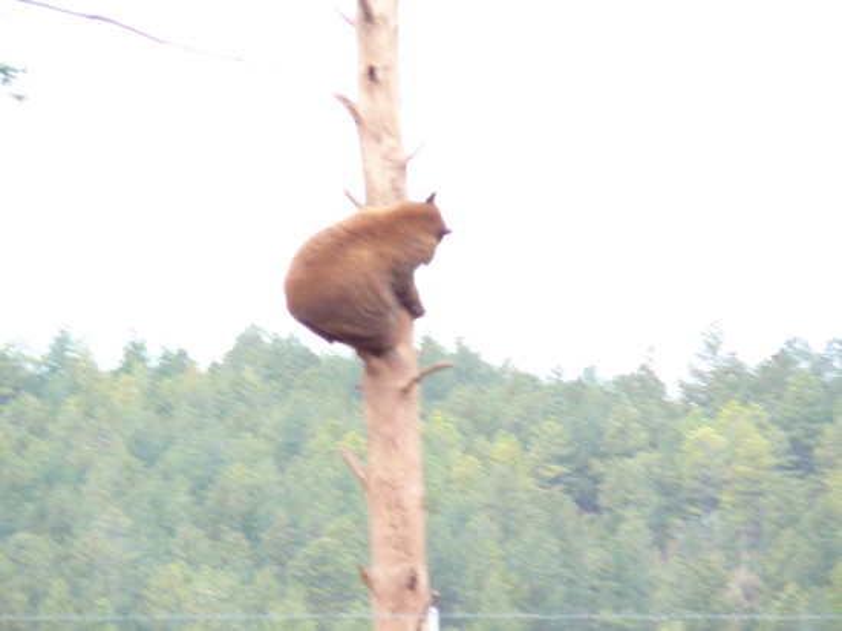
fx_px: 8510
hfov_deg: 5.7
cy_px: 316
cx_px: 421
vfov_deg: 4.2
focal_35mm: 350
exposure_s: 1/30
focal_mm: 52
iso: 100
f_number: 4.2
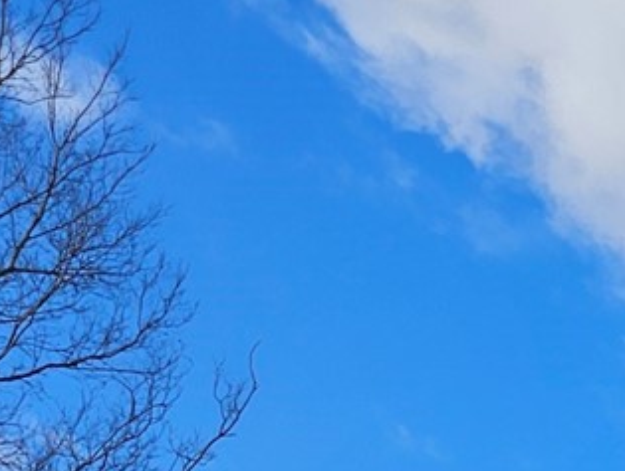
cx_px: 1450
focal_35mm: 140
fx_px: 2531
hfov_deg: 11.8
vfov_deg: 9.0
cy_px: 1332
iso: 10
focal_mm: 6.3
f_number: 1.7
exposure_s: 1/924
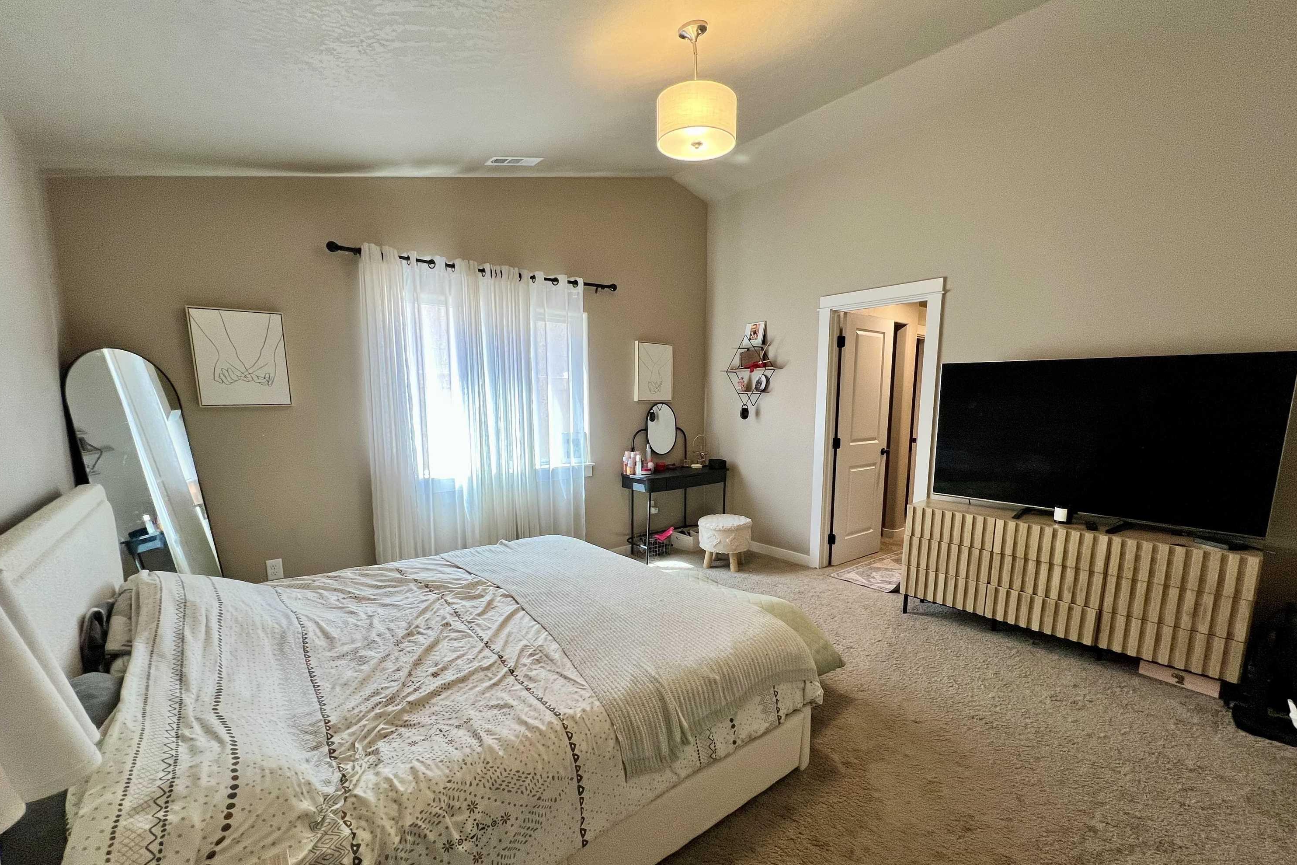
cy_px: 481
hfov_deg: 104.2
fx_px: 504
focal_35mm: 14
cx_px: 660
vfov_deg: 80.9
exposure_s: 1/120
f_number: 1.8
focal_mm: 1.57
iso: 100
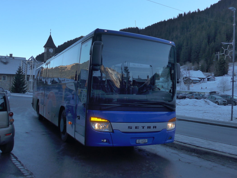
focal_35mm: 33
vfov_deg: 42.9
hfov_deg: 55.3
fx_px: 226
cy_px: 80
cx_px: 110
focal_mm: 6
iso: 160
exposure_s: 1/640
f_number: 2.8
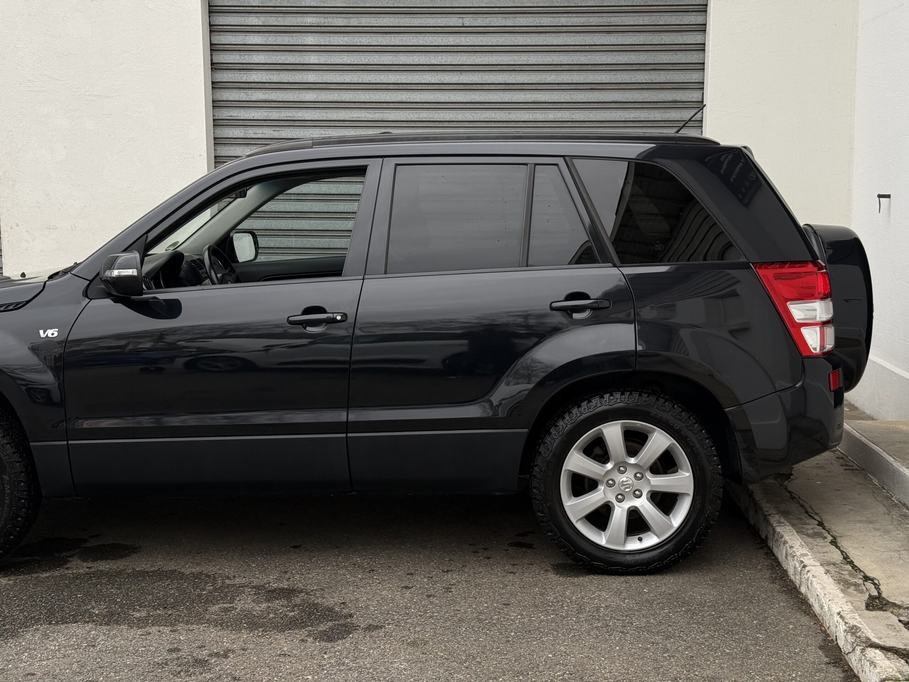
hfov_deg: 39.7
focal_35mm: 48
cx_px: 454
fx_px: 1260
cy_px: 341
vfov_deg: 30.3
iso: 100
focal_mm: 6.76
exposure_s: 1/243
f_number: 1.78
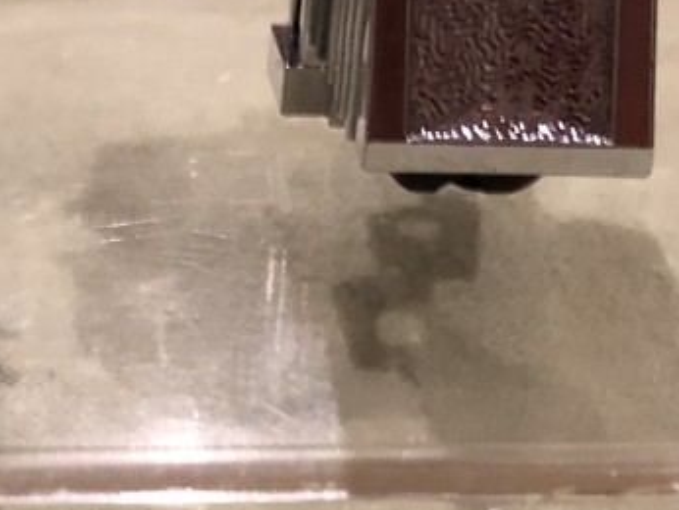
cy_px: 135
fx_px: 1904
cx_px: 135
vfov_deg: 15.2
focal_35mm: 97
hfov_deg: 20.0
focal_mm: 3.99
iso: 100
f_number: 1.8
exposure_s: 1/9
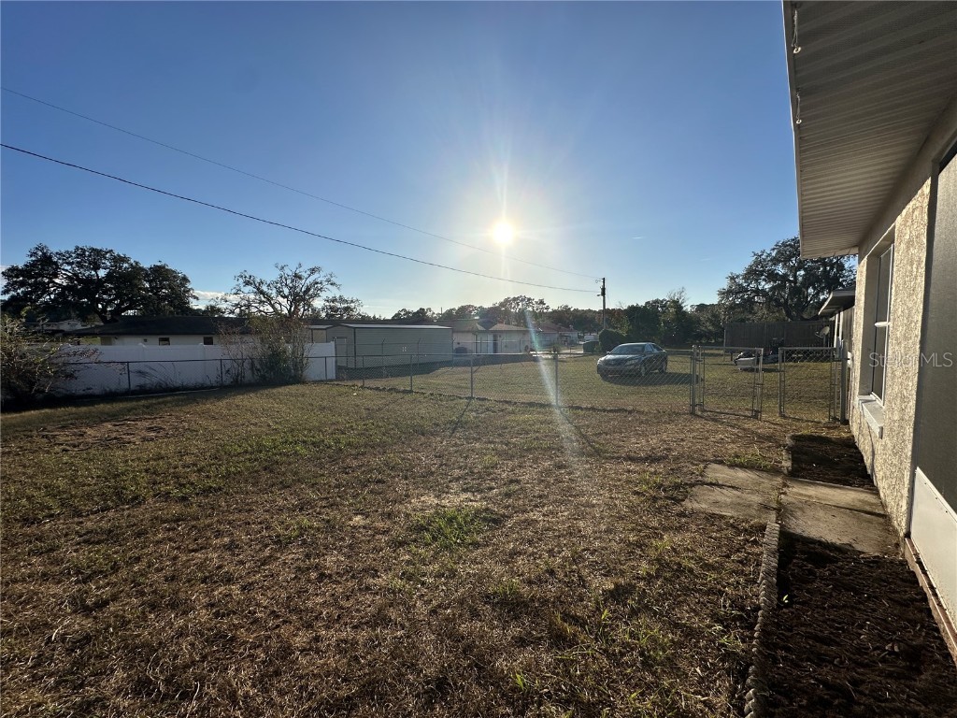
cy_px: 359
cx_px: 478
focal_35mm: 14
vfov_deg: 85.7
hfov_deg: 102.1
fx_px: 387
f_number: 2.2
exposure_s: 1/5814
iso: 50
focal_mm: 2.22
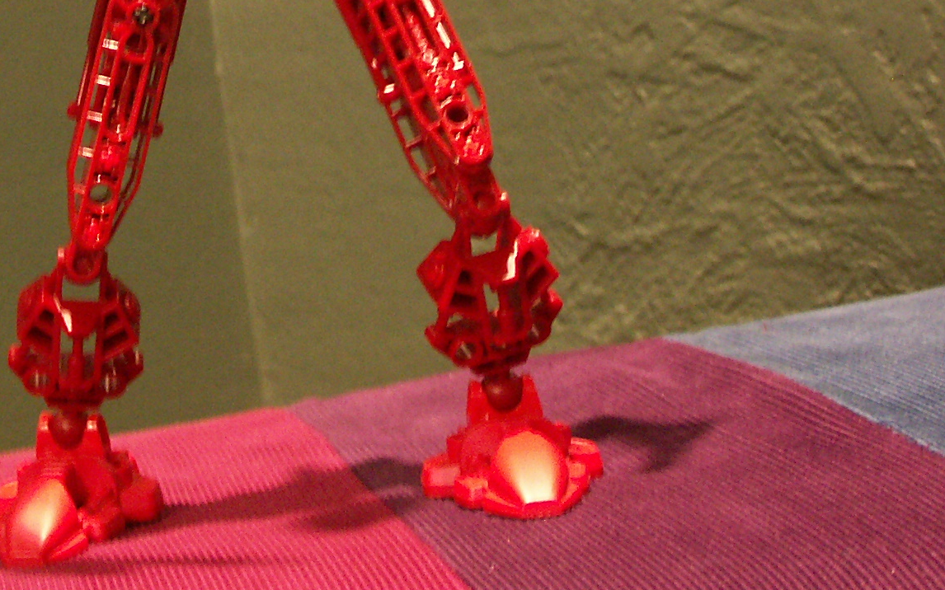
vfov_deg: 11.1
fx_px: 2987
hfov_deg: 17.8
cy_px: -127
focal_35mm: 116
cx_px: 135
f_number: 2.8
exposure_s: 1/2.5
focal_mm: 12.58
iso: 200
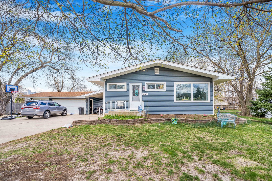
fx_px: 121
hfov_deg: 96.7
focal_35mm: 16
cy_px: 90
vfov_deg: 73.7
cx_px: 136
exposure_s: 1/160
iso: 320
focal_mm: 16
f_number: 9
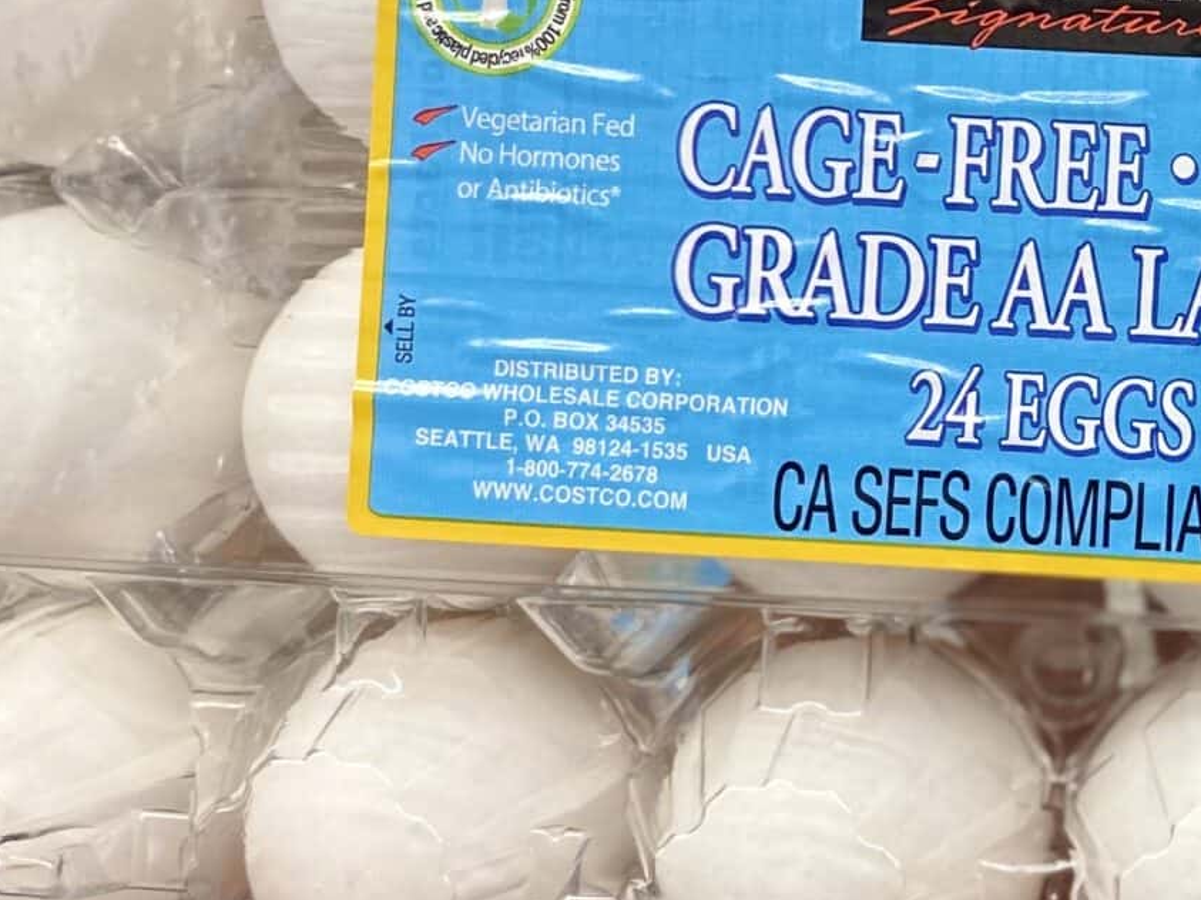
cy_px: 312
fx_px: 2741
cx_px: 1316
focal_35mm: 79
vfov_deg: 18.6
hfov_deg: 23.2
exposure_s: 1/121
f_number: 1.8
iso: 80
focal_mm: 4.25
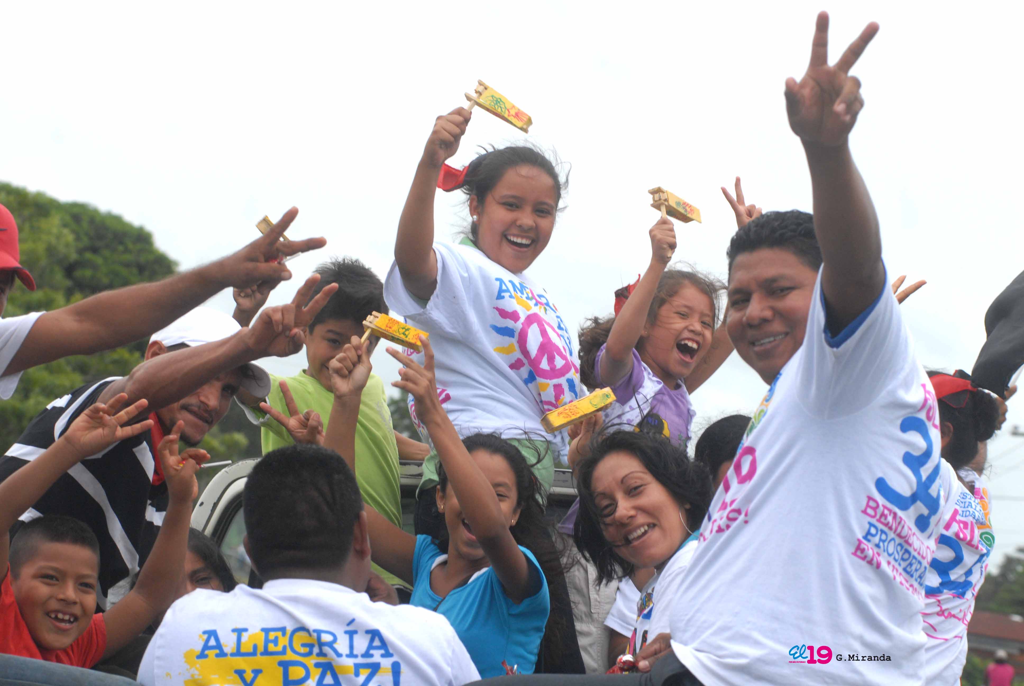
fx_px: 3417
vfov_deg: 11.5
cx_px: 512
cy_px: 343
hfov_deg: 17.0
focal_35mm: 120
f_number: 8
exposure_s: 1/1250
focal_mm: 80
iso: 500
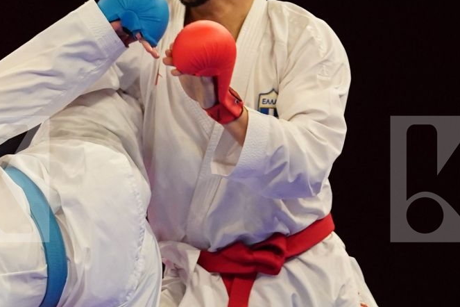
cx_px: 220
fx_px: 8254
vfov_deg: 2.1
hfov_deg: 3.2
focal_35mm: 646
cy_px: 179
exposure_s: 1/1000
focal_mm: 159
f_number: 2.8
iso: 2500
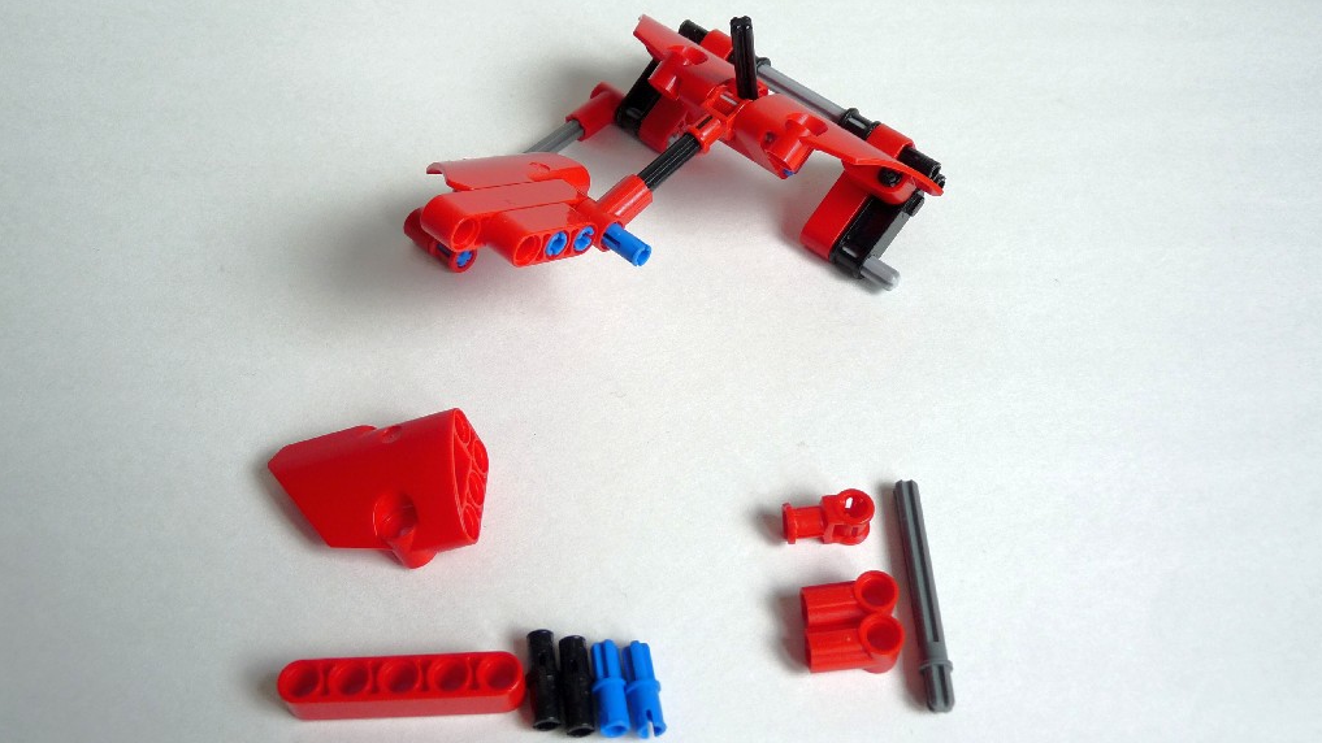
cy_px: 327
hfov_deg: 58.0
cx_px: 663
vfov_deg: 34.6
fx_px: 1192
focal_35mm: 34
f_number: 3
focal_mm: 5.5
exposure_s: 1/50
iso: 100
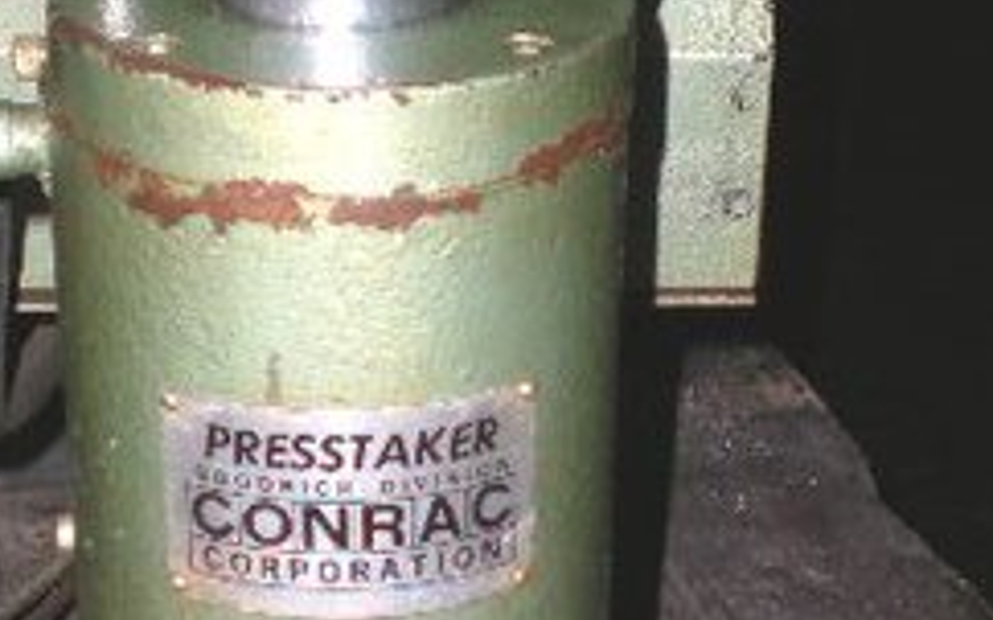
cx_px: 431
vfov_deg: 13.0
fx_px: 2705
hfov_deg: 20.8
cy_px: 485
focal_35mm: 100
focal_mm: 6.3
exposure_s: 1/60
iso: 64
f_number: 3.1
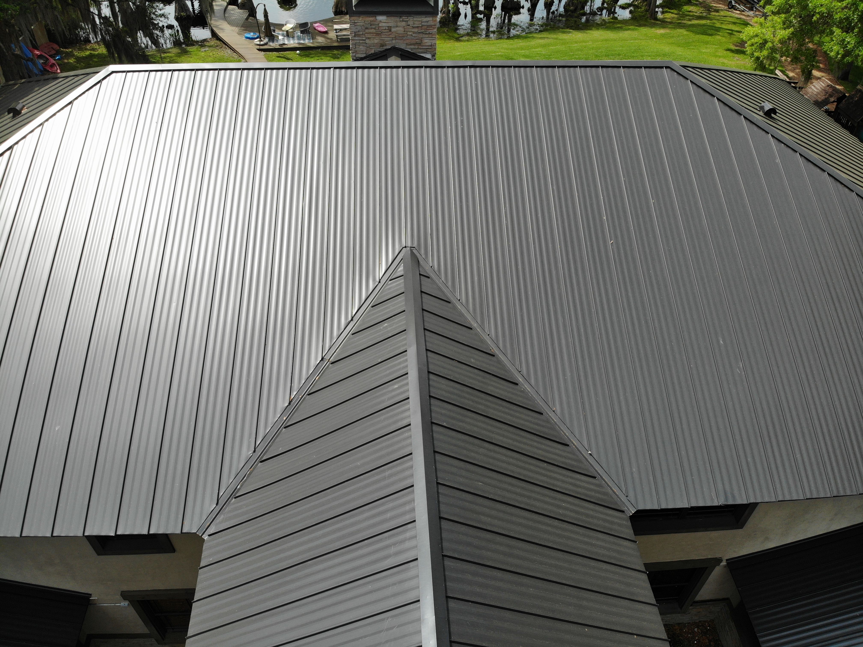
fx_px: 598
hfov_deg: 71.6
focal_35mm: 24
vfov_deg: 56.8
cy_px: 324
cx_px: 432
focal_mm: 4.5
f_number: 2.8
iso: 100
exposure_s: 1/622
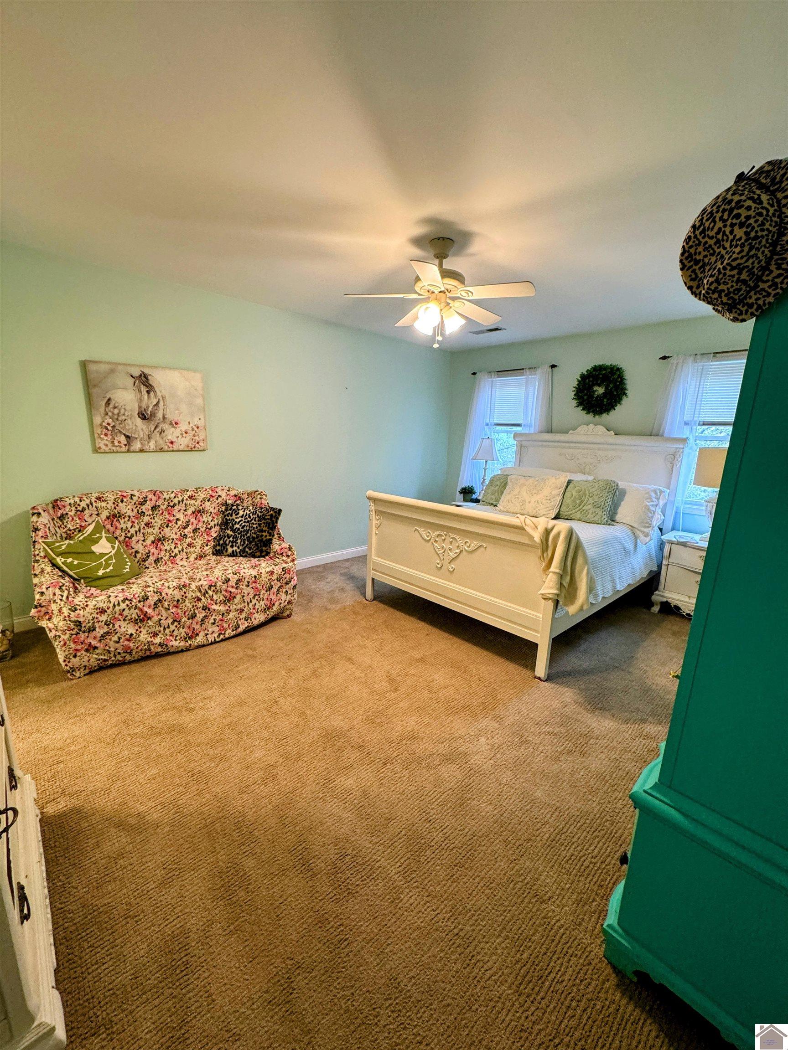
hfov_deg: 85.7
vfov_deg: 102.1
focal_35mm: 14
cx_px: 394
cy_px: 525
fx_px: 425
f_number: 2.2
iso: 200
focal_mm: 2.22
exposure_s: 1/60
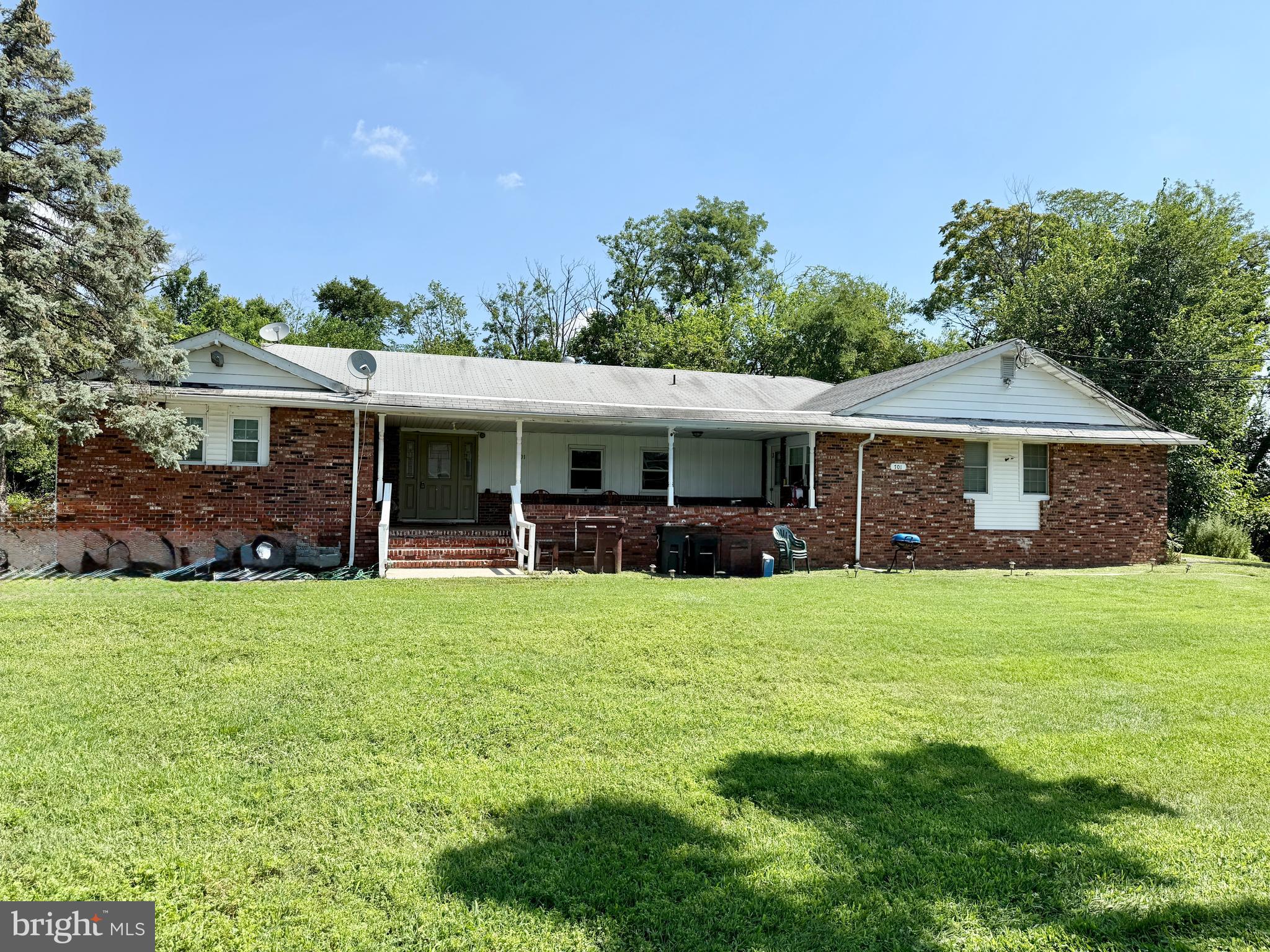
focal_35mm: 24
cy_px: 476
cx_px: 635
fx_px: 881
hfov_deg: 71.6
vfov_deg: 56.8
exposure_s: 1/3584
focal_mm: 6.76
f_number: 1.78
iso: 80
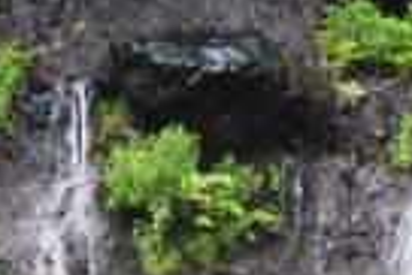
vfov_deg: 3.6
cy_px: 118
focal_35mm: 386
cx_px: 897
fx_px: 4422
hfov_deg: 5.2
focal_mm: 42
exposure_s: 1/13
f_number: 5.6
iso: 400
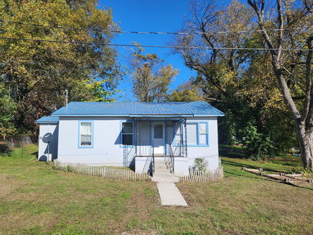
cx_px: 139
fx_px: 244
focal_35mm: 27
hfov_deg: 65.1
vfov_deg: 51.4
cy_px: 120
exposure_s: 1/1250
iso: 12
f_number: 1.8
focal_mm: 6.4
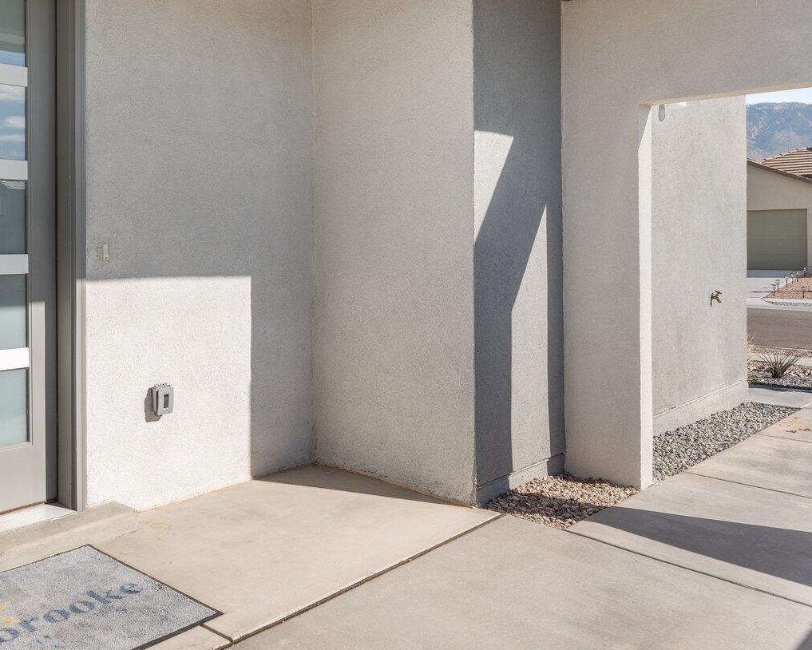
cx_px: 270
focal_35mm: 35
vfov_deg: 41.8
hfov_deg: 50.7
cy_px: 226
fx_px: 840
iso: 320
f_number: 9
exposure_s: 1/200
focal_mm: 18.5
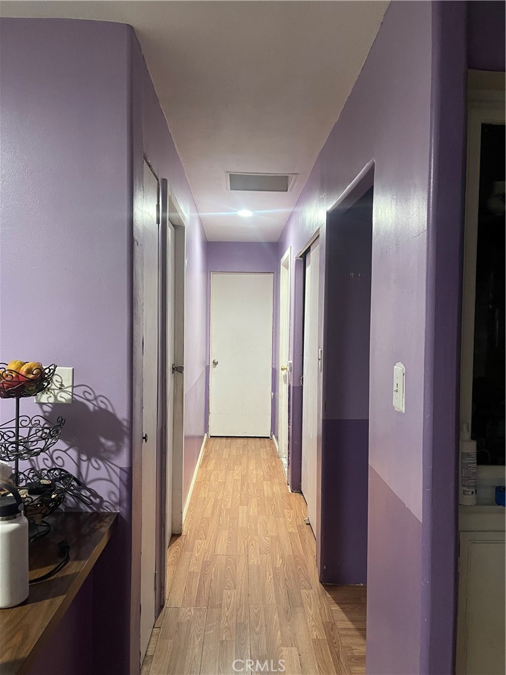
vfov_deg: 69.4
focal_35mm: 25
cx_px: 253
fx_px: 487
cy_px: 338
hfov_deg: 54.9
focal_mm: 5.1
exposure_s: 1/60
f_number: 1.6
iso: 400
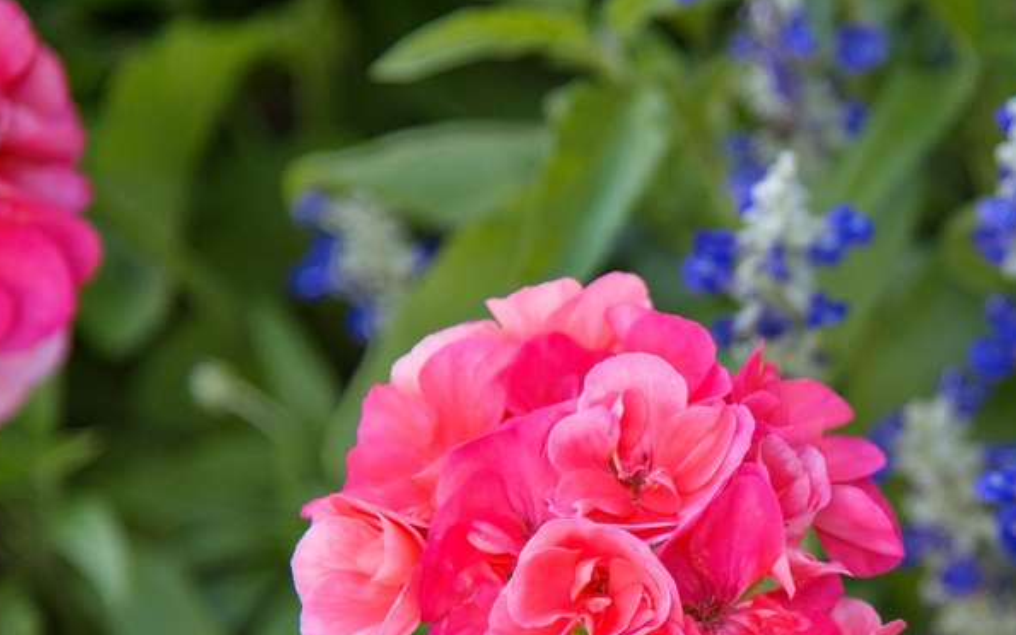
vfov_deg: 5.0
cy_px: 558
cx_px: 931
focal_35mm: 263
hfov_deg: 8.0
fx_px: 7283
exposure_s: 1/250
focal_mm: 120
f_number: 4
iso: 500
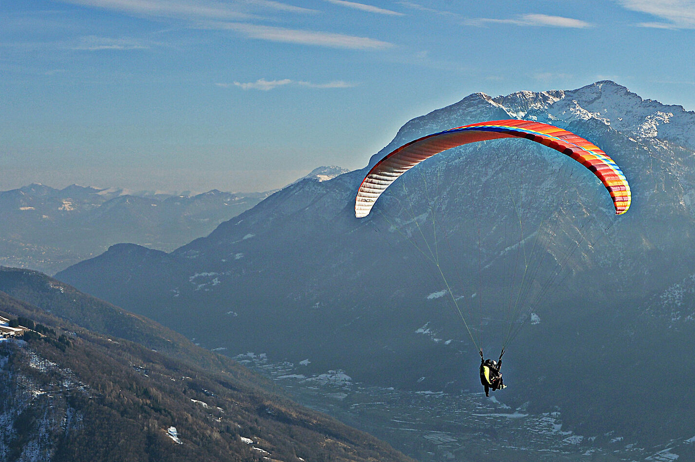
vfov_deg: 20.3
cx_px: 498
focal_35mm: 67
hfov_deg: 29.7
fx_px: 1292
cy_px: 257
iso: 800
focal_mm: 40
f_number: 8
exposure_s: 1/2000
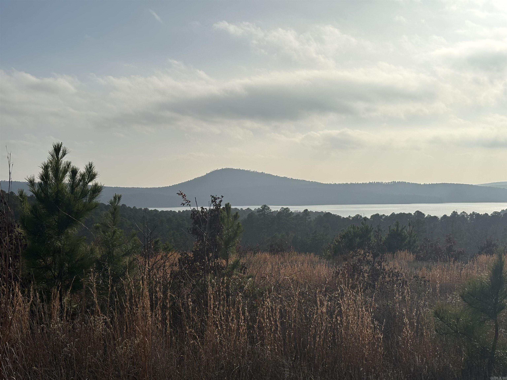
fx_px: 762
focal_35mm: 52
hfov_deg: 36.8
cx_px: 254
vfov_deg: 28.0
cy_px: 190
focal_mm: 5.96
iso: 32
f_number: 1.6
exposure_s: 1/14493
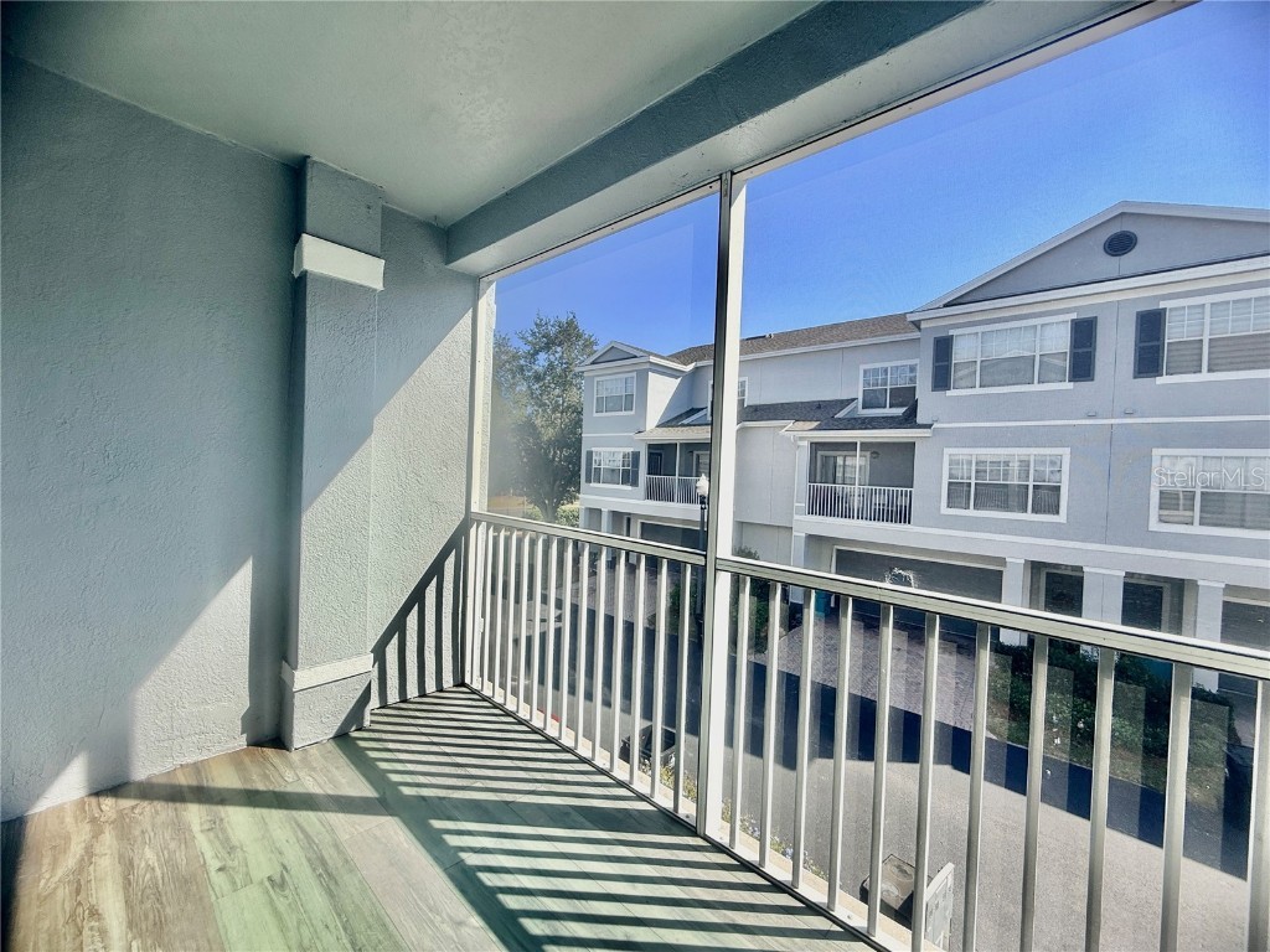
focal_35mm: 14
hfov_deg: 102.1
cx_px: 635
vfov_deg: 85.7
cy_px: 476
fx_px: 514
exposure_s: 1/368
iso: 20
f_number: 2.2
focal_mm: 2.22
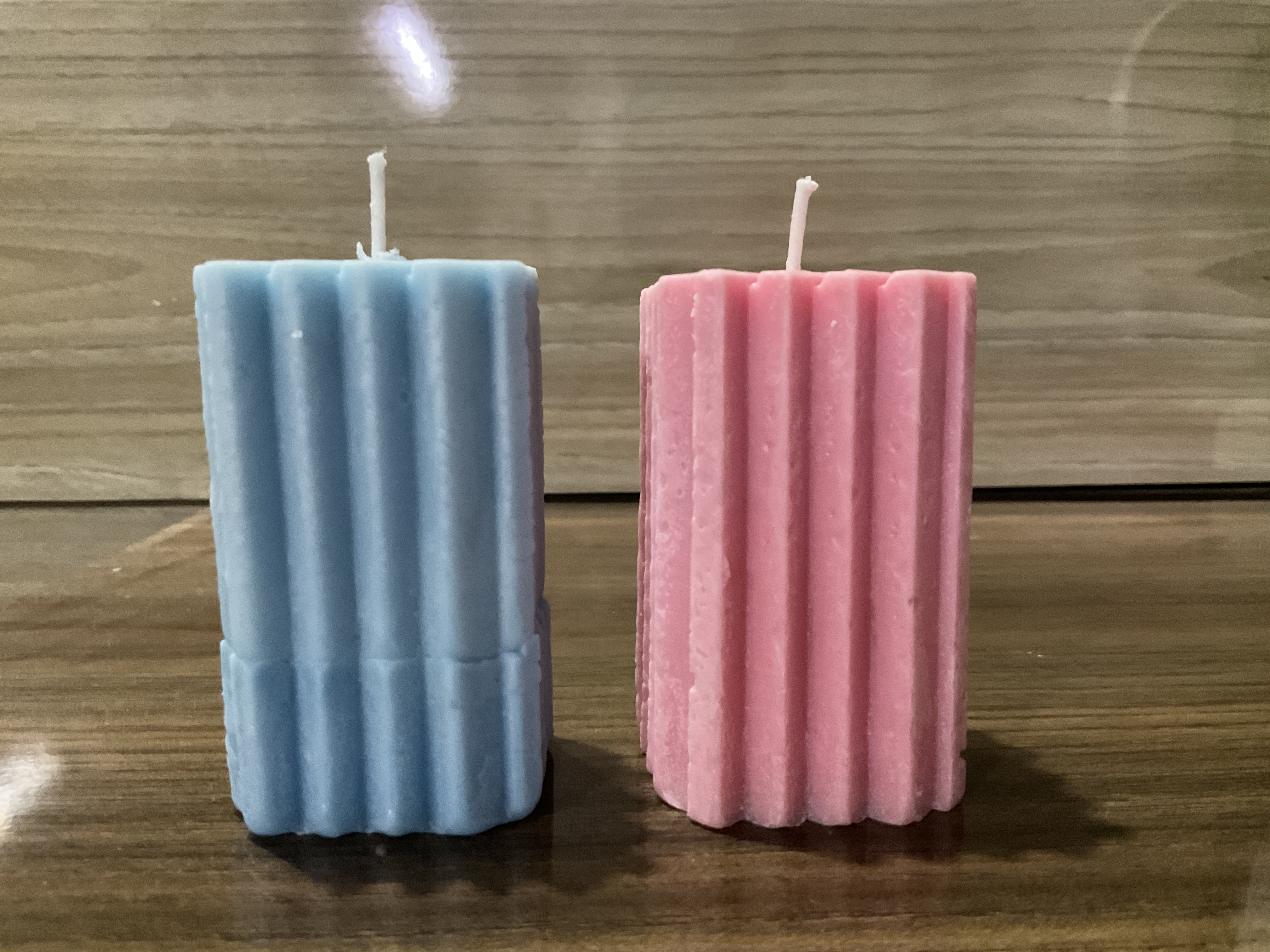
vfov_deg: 48.2
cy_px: 476
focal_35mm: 29
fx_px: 1064
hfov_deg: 61.7
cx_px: 635
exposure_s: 1/30
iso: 500
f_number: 1.8
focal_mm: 3
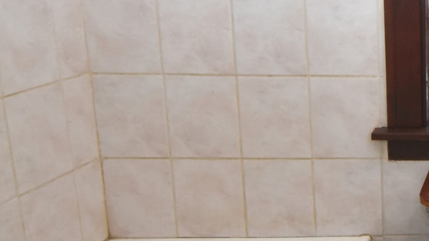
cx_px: 603
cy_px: 76
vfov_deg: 19.8
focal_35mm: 61
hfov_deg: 27.0
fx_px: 689
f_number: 2.8
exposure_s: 1/250
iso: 640
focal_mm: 13
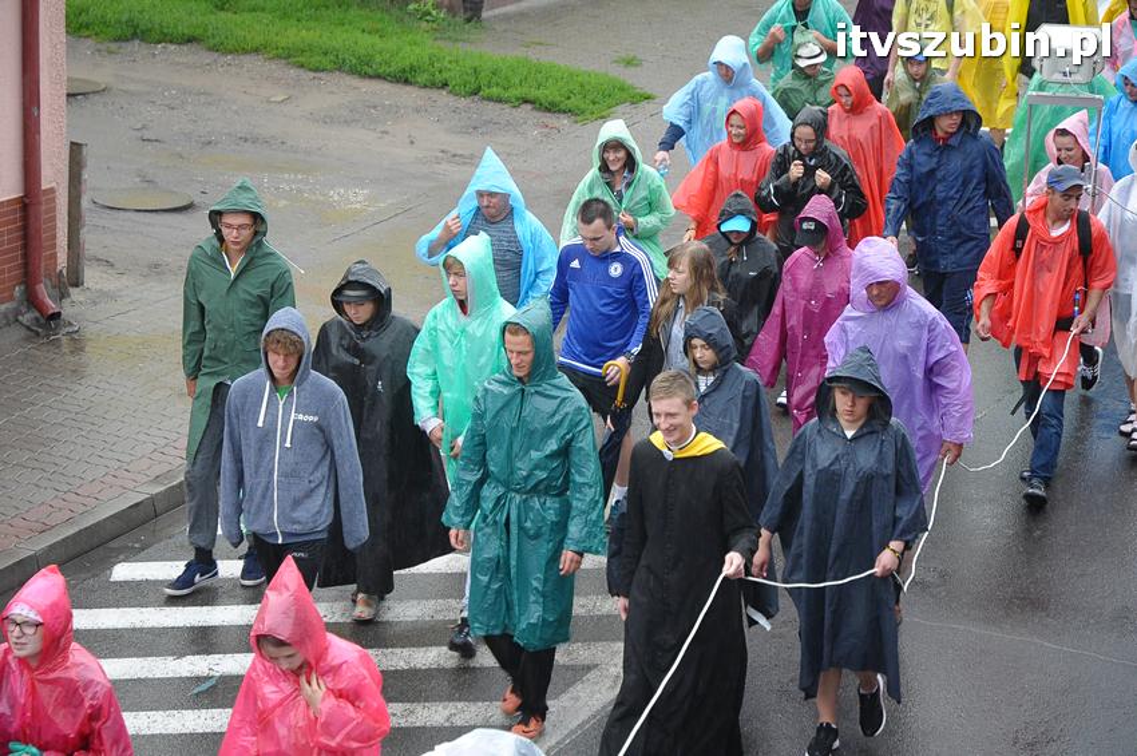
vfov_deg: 13.0
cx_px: 568
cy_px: 378
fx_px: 3313
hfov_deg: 19.5
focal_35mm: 105
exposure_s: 1/160
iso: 800
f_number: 4.5
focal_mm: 70
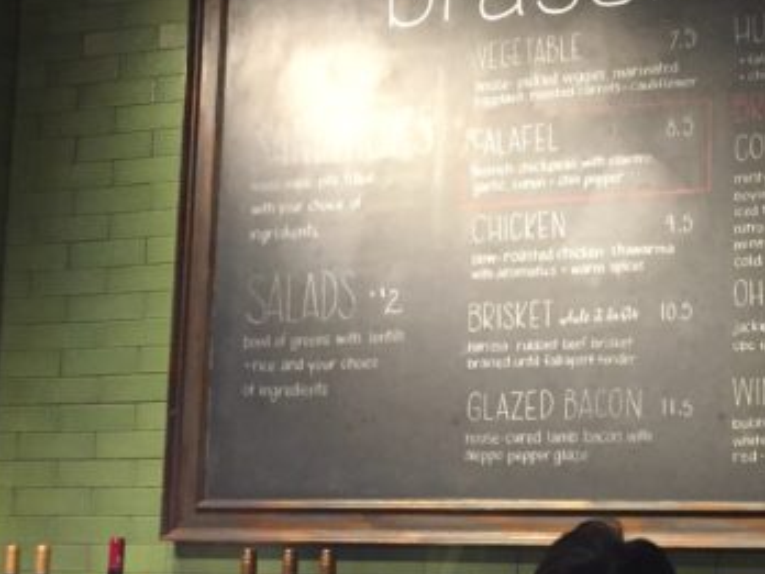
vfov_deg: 20.9
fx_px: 1547
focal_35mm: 70
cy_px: 376
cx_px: 545
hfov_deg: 27.5
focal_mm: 4.15
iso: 250
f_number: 2.2
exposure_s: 1/30
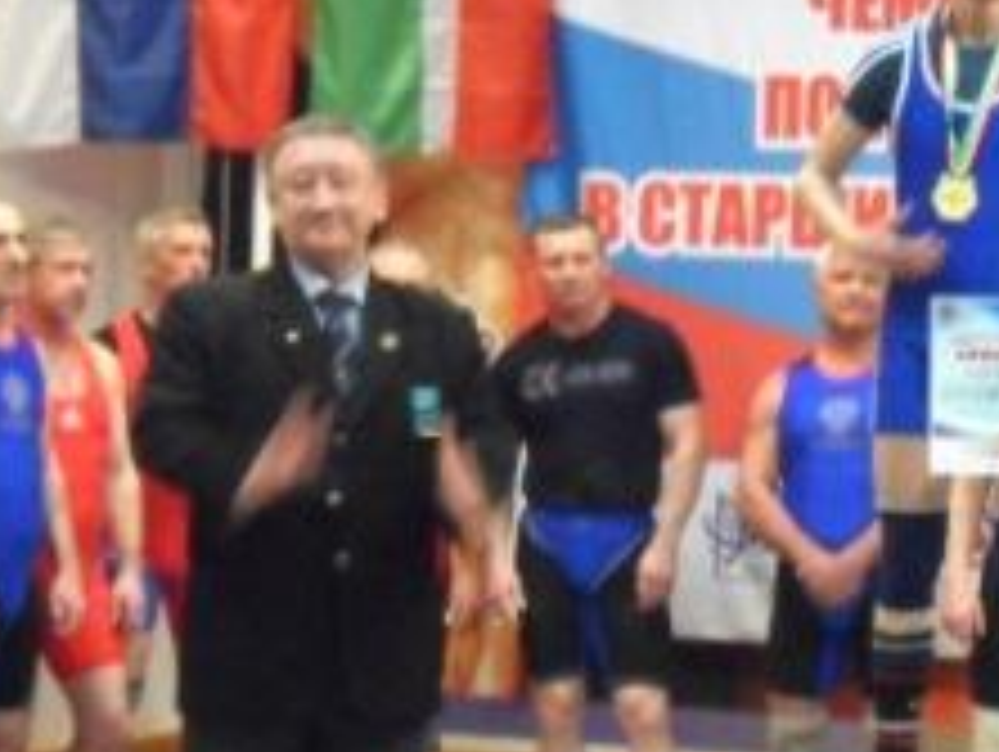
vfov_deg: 11.7
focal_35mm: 127
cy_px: 414
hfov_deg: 15.3
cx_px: 945
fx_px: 3669
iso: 800
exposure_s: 1/15
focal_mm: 11.2
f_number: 5.6
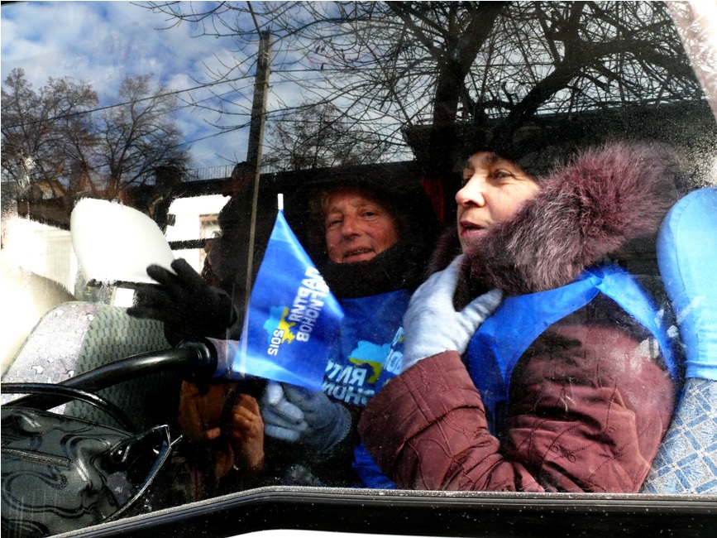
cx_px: 358
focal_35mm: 35
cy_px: 269
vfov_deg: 40.7
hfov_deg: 52.6
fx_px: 725
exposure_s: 1/100
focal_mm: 7.4
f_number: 3.6
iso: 100
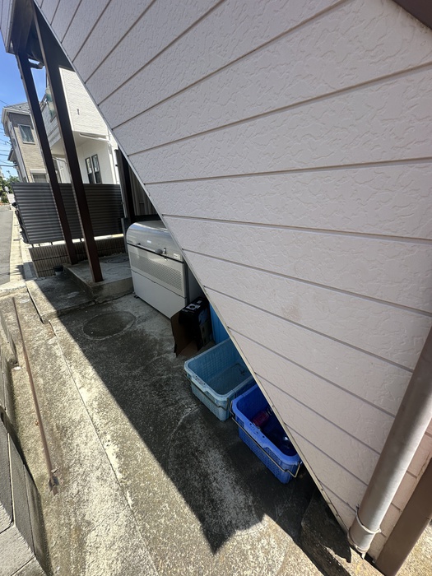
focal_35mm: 14
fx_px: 233
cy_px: 288
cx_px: 216
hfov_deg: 85.7
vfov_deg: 102.1
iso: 40
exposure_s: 1/435
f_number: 2.2
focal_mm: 2.22
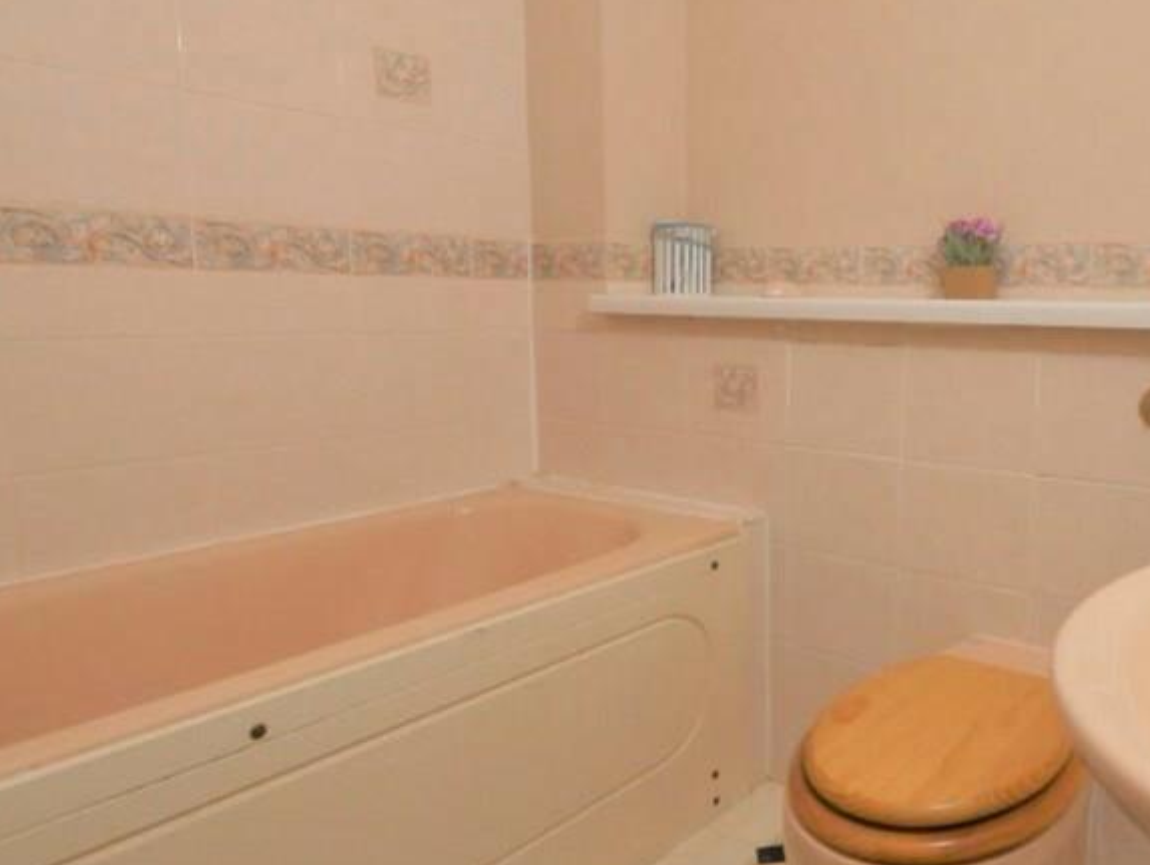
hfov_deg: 63.6
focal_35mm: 25
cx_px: 913
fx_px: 831
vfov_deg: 54.9
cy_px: 406
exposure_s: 1/60
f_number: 4
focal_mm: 7
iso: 1600
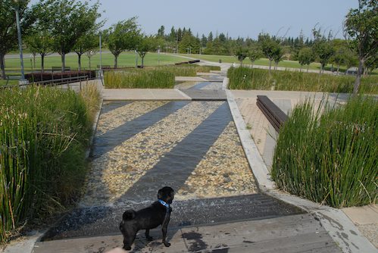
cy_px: 126
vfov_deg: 48.0
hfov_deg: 67.3
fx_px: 284
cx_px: 189
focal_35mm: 27
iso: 100
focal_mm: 18
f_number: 5.6
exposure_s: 1/350
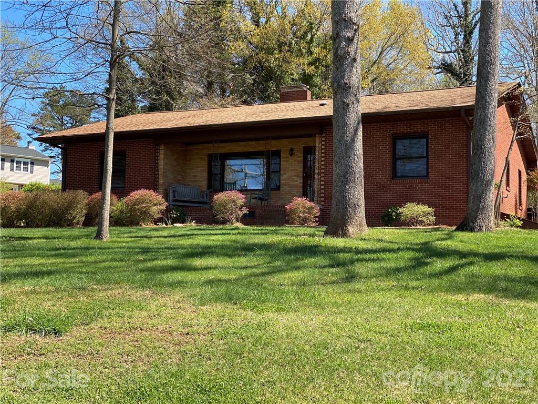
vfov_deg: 28.0
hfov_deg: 36.8
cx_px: 269
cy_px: 202
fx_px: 808
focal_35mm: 52
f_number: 2
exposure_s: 1/444
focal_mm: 6
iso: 20
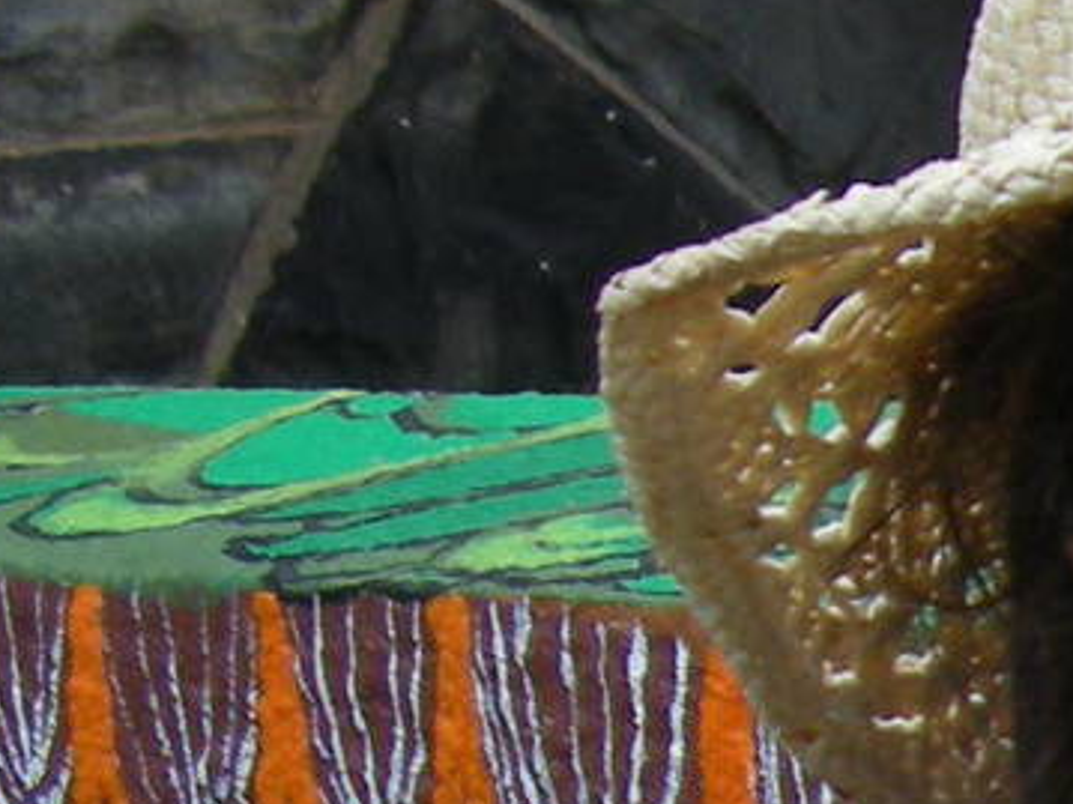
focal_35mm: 258
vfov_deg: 5.6
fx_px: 7995
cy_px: 1615
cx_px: 3120
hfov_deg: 7.0
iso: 64
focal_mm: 7.9
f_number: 2.8
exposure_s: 1/283
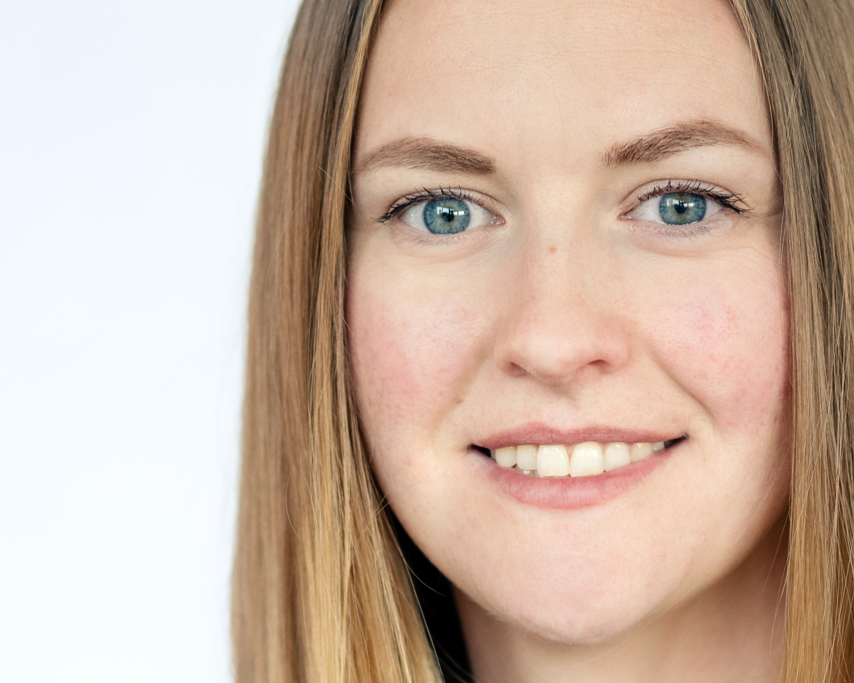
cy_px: 455
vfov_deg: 7.2
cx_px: 607
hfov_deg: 9.0
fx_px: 5434
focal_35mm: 215
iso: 800
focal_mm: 85
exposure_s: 1/250
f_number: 3.2
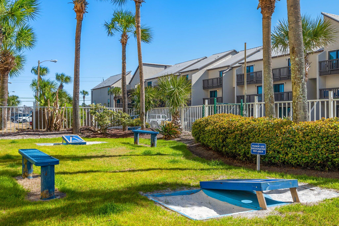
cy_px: 113
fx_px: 311
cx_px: 170
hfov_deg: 57.2
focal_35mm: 33
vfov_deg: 40.0
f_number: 9
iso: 100
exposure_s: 1/200
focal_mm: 22.5
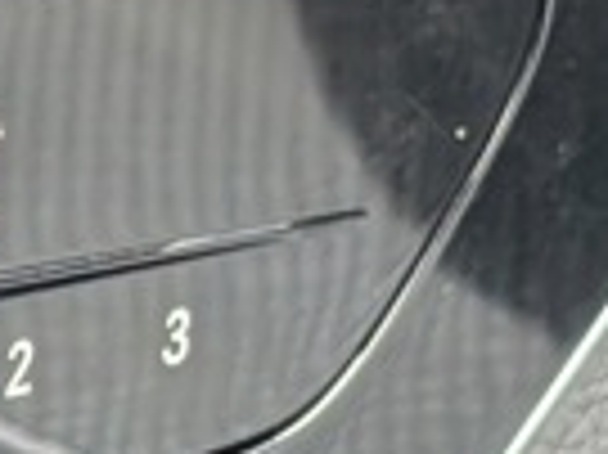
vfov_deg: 5.1
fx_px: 5089
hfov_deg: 6.7
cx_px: -284
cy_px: 499
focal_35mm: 290
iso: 270
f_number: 1.68
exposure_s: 1/145
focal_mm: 6.9
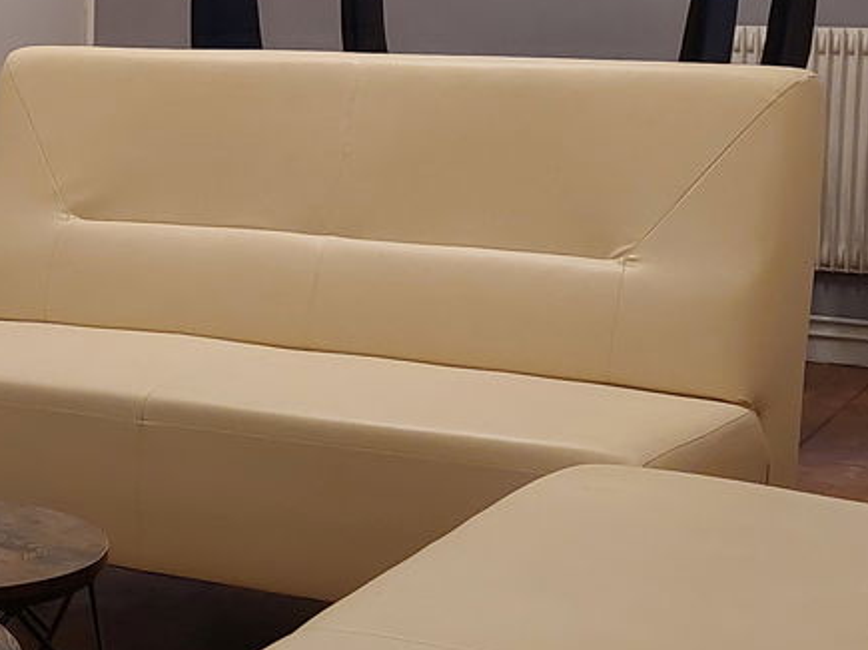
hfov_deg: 20.6
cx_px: -12
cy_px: 241
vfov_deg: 16.0
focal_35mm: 92
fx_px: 2306
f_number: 1.8
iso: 250
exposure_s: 1/50
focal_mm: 5.23
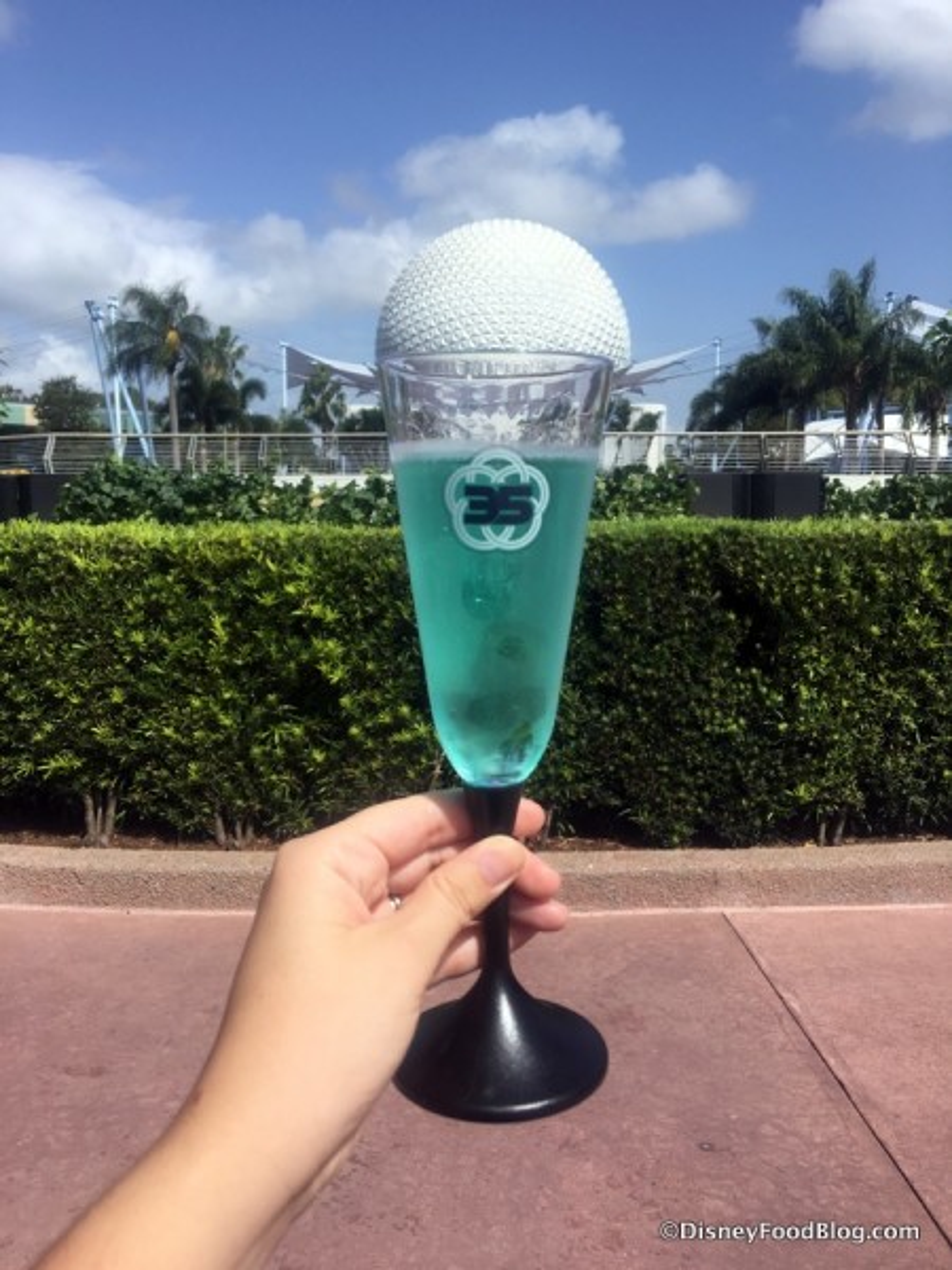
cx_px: 476
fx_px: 1063
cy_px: 635
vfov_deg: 61.7
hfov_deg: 48.2
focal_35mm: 29
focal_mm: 4.15
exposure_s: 1/2198
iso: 25
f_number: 2.2
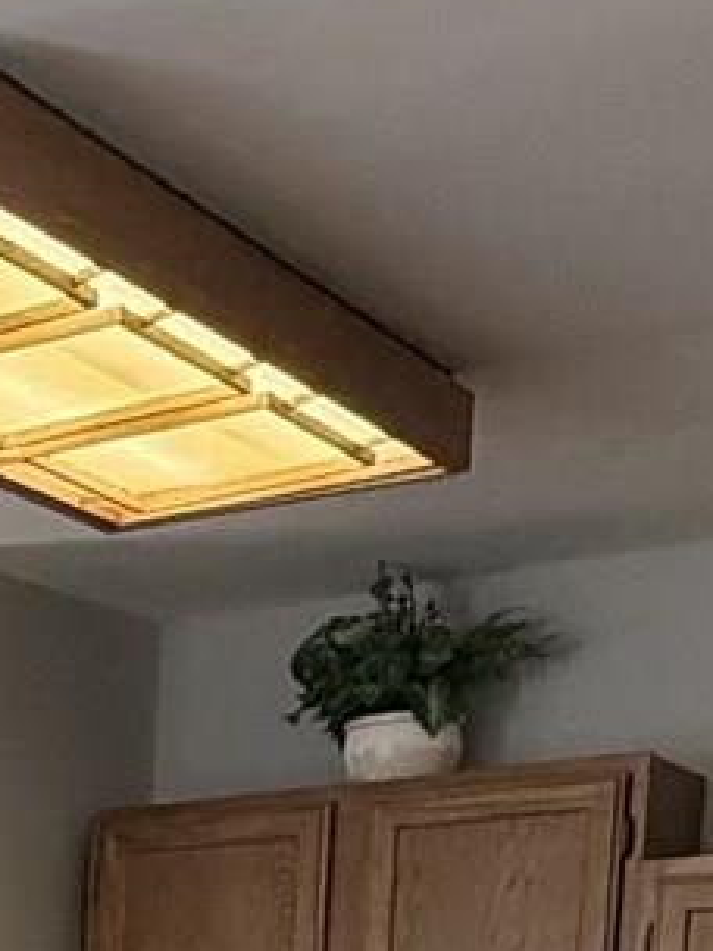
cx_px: -625
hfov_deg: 12.6
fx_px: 2911
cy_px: 1861
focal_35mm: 106
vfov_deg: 15.2
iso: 160
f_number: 2.2
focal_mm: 2.22
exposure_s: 1/120
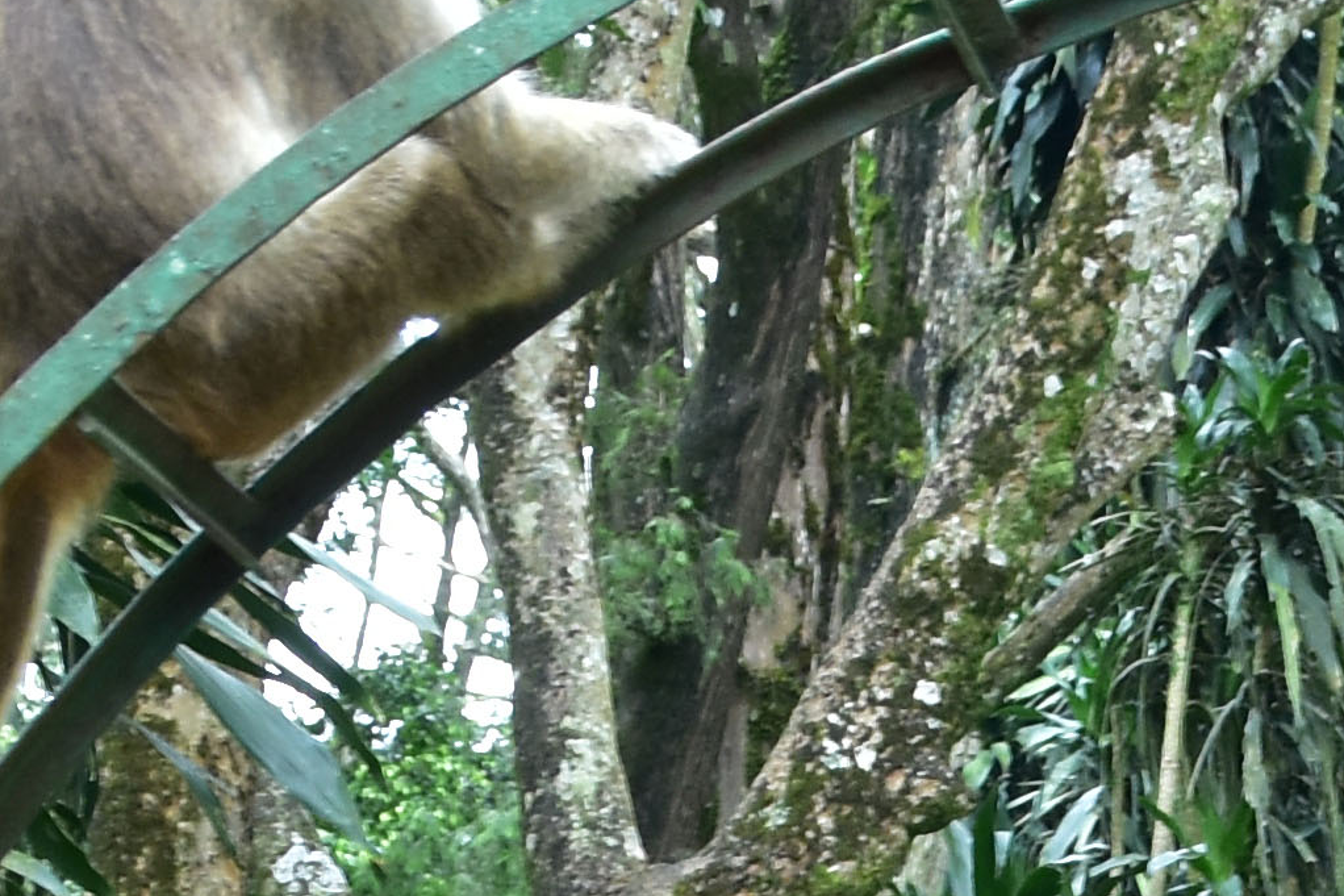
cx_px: 1883
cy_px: 1383
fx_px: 8547
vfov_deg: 5.9
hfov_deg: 8.8
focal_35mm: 229
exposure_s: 1/125
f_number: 5.6
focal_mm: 26
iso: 400
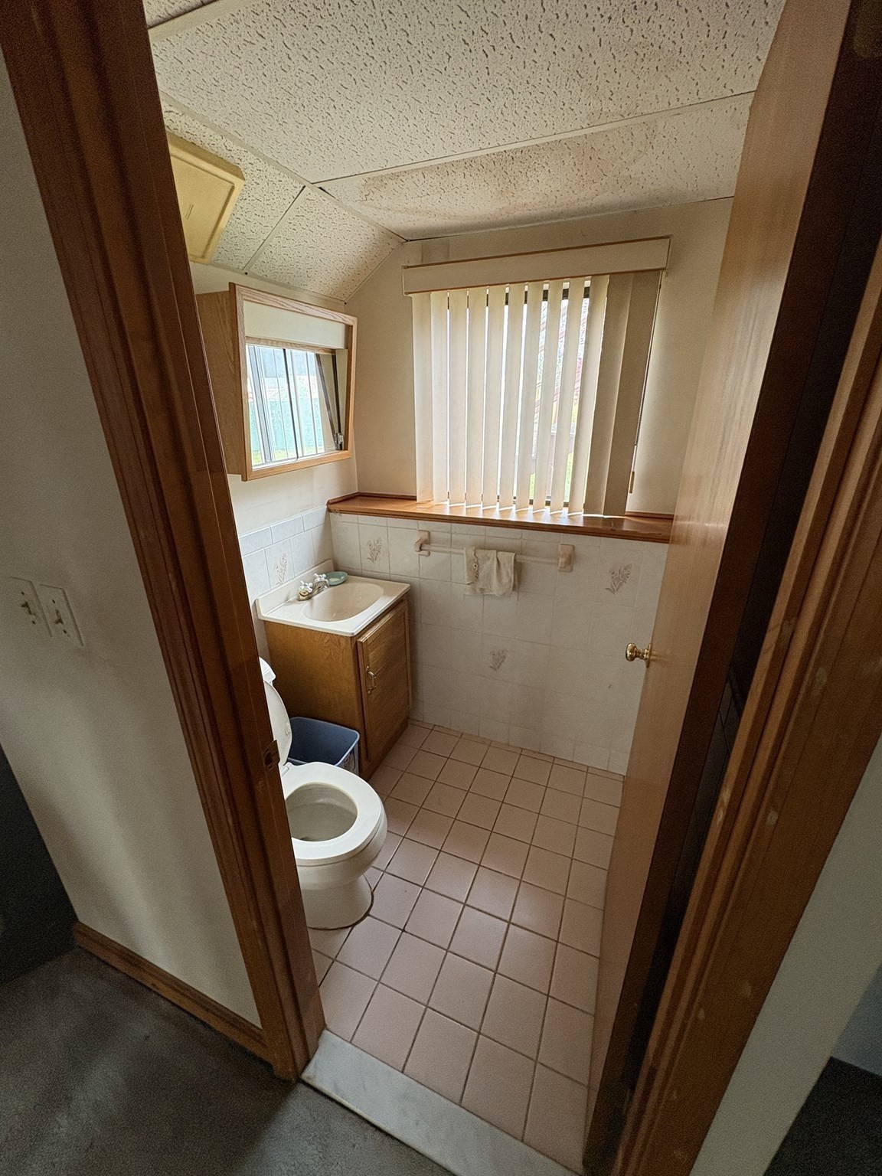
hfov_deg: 85.7
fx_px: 476
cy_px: 588
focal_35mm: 14
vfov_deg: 102.1
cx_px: 441
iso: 250
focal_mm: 2.22
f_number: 2.2
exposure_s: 1/71
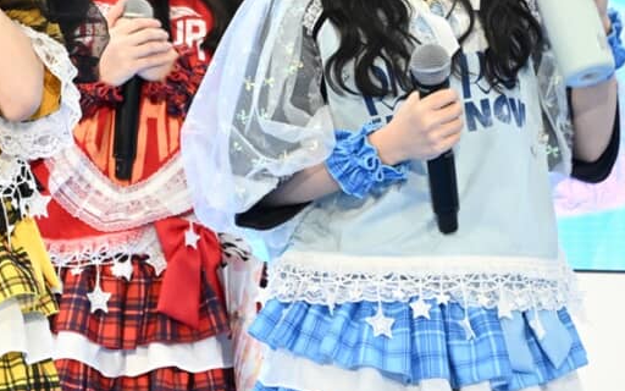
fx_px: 6490
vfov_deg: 3.4
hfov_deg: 5.5
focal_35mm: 381
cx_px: 109
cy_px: -16
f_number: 6
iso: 4000
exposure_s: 1/200
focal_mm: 125
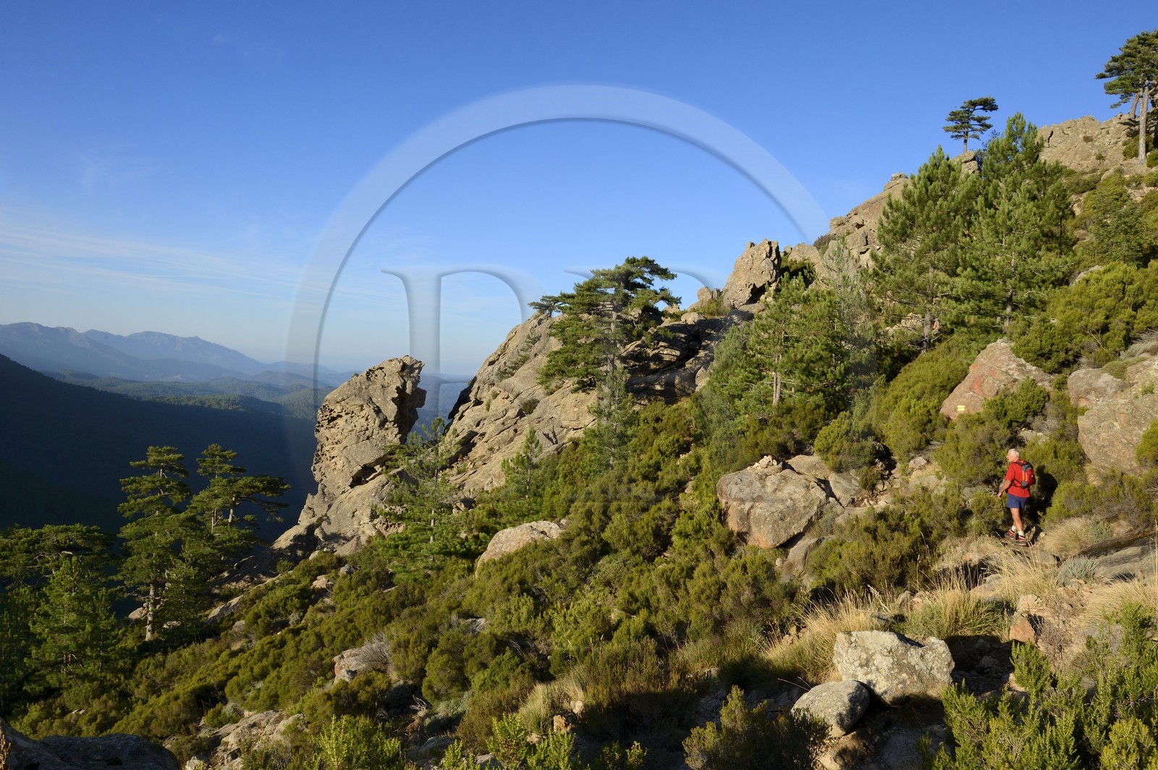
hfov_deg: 73.8
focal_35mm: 24
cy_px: 385
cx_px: 579
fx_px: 771
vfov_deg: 53.1
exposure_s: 1/250
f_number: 16
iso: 400
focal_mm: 24
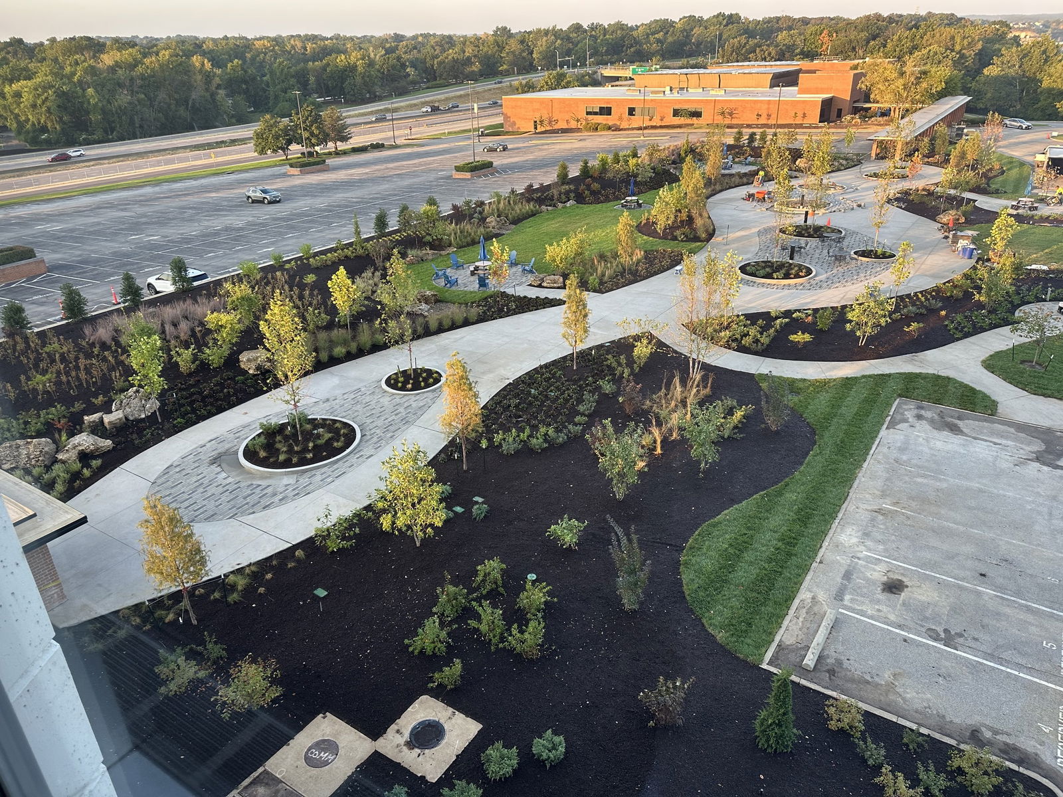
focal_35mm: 24
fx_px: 737
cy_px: 398
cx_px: 532
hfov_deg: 71.6
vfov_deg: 56.8
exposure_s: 1/121
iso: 125
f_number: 1.78
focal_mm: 6.86
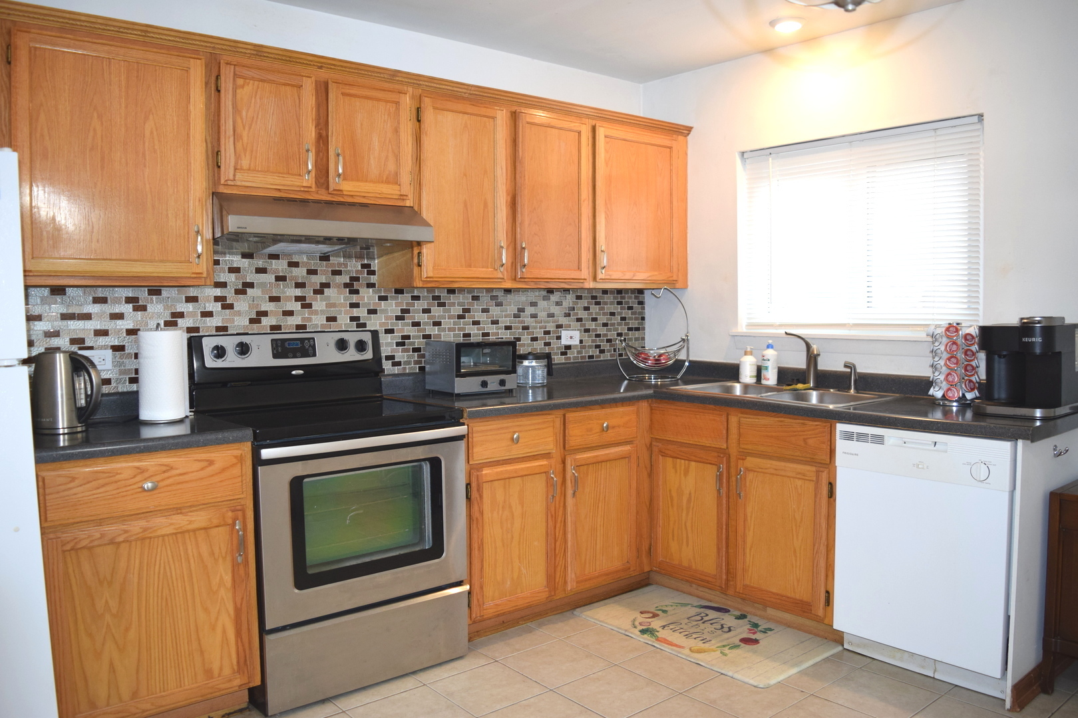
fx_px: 808
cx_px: 539
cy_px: 359
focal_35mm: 27
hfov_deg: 67.4
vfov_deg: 47.9
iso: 800
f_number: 4
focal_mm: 18
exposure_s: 1/60
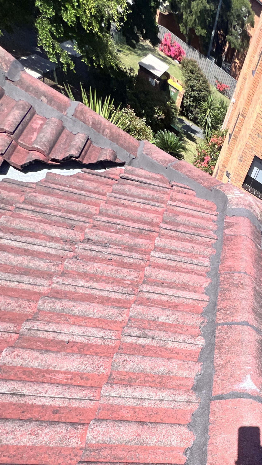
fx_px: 309
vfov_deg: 64.6
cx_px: 307
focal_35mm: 25
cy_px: 397
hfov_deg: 36.5
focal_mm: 1.57
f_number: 1.8
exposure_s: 1/881
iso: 32
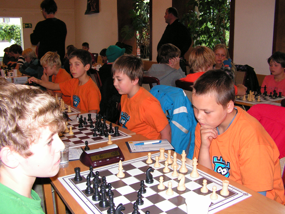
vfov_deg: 39.7
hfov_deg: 51.4
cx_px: 142
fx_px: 296
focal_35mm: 36
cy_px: 107
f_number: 3.2
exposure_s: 1/40
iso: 200
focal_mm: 6
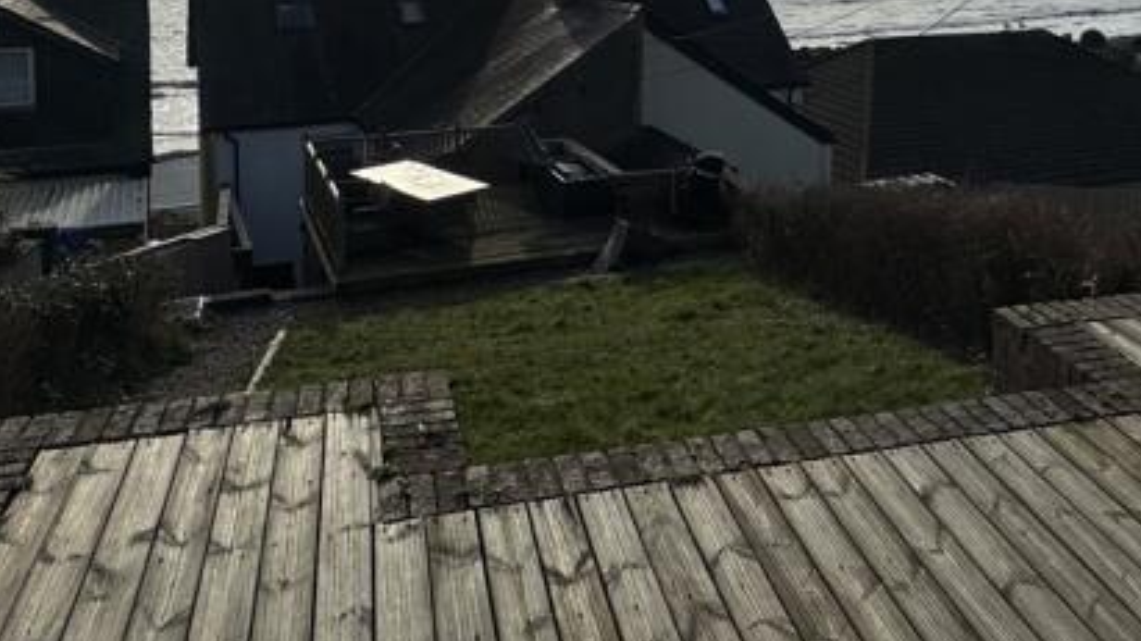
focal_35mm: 38
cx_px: 741
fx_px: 1149
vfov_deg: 29.1
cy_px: -8
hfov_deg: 52.0
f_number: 2.2
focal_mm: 2.22
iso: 50
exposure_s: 1/4926
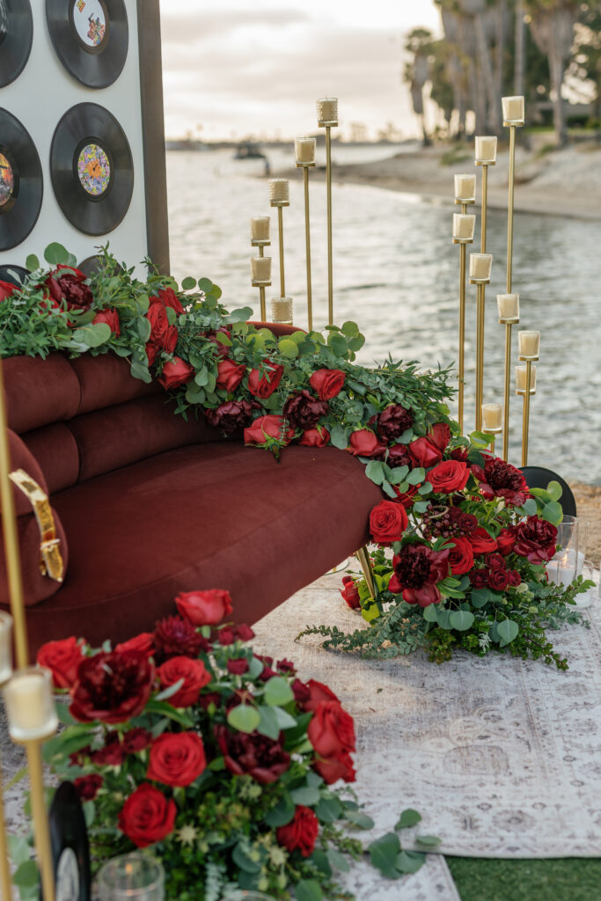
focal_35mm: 50
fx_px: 1252
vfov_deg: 39.6
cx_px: 300
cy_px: 450
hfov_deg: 27.0
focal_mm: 50
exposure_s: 1/320
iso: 100
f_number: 2.5
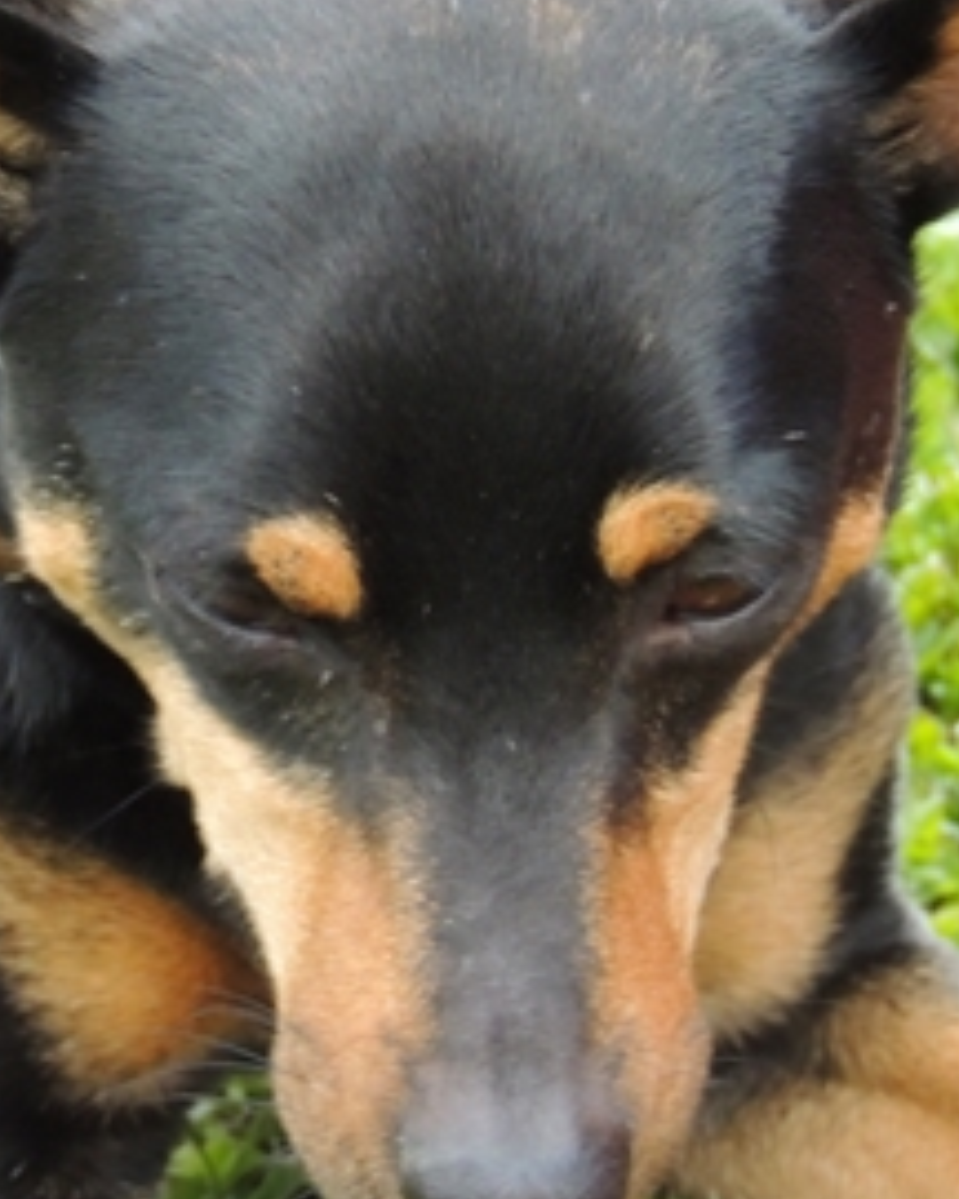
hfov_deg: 4.5
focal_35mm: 341
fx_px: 12098
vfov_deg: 5.7
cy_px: 460
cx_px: -22
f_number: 4.3
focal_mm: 24
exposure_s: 1/250
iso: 560
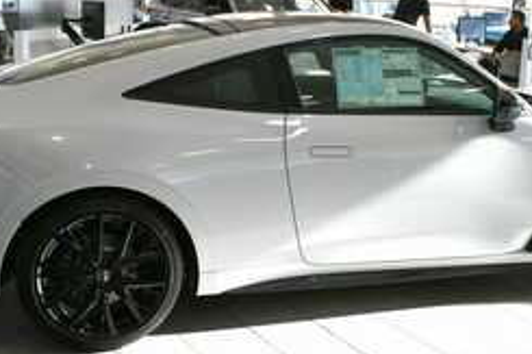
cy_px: 199
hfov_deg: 36.9
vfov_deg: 25.0
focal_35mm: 54
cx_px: 295
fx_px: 797
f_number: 8
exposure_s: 1/250
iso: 200
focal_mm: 22
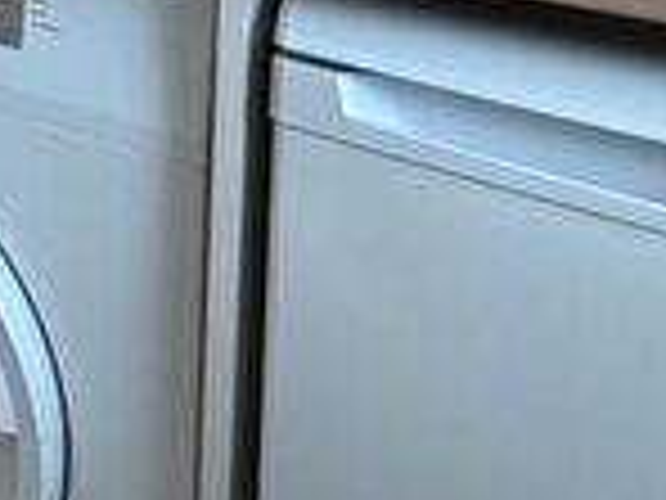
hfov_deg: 21.2
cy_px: -318
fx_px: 1270
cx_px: -490
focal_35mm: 66
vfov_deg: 18.7
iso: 125
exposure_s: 1/121
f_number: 2.2
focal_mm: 2.22
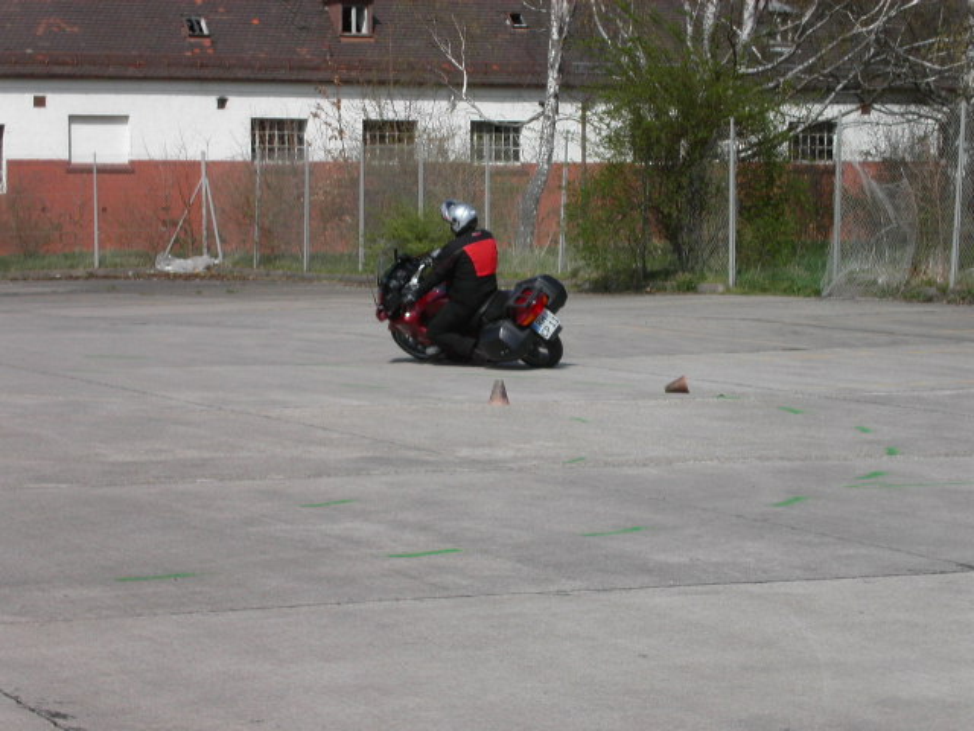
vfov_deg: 13.0
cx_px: 487
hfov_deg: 17.3
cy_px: 366
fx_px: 3208
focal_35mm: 114
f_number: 8
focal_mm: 23.4
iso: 100
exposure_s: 1/500
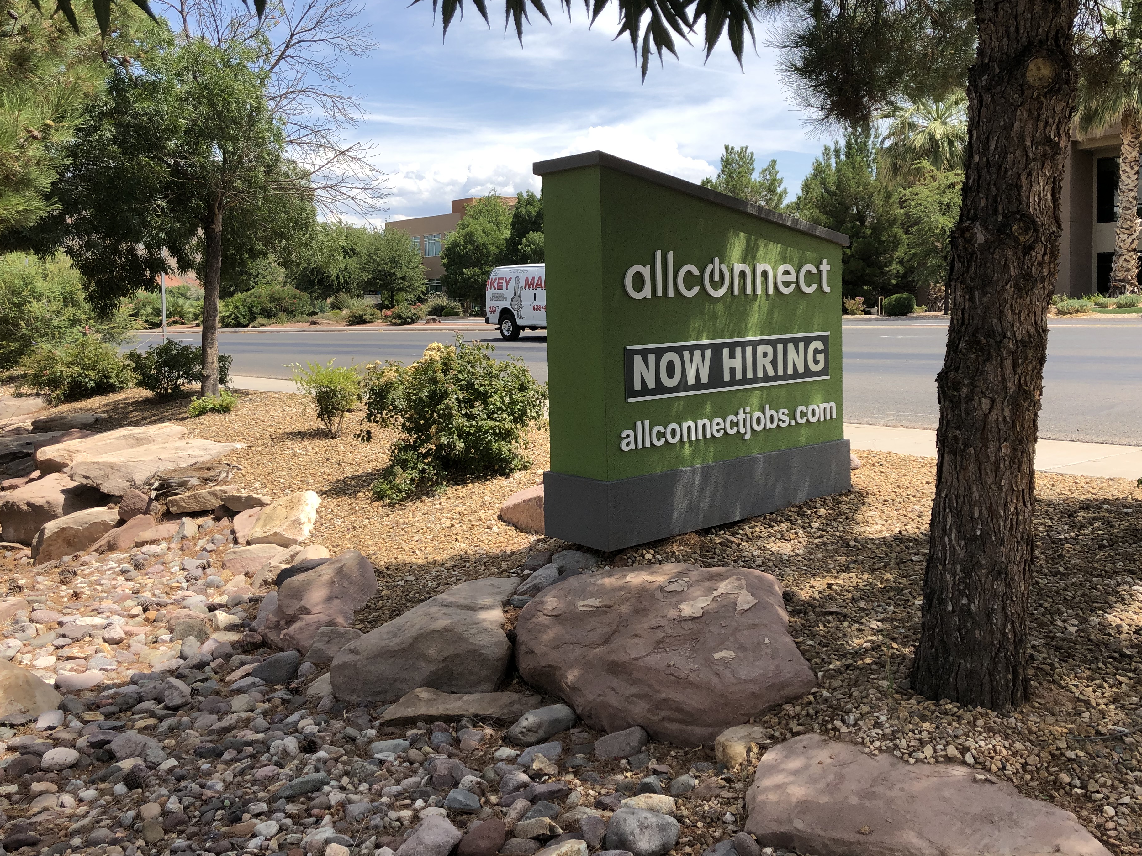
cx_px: 604
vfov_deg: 45.4
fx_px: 1023
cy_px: 387
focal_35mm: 31
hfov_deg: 58.3
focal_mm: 4
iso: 20
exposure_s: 1/1185
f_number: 1.8
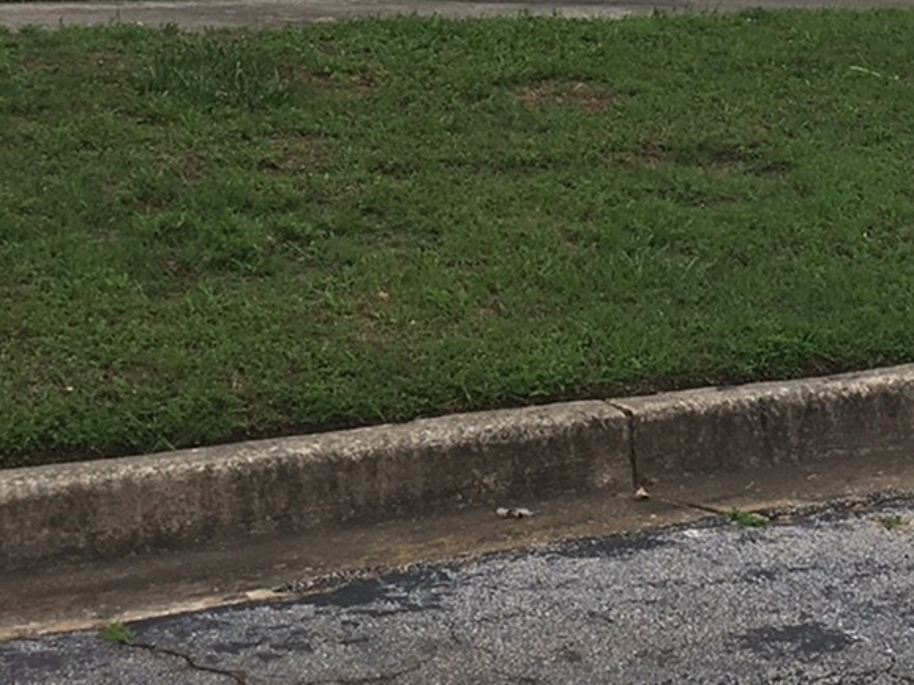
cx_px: 1036
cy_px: -290
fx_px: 2666
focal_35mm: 101
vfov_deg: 13.9
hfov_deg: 18.6
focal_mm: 4.15
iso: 25
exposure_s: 1/506
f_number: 2.2
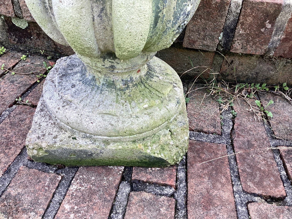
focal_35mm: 31
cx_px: 146
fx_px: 262
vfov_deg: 45.4
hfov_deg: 58.3
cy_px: 110
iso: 25
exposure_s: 1/100
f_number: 2.4
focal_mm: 3.3
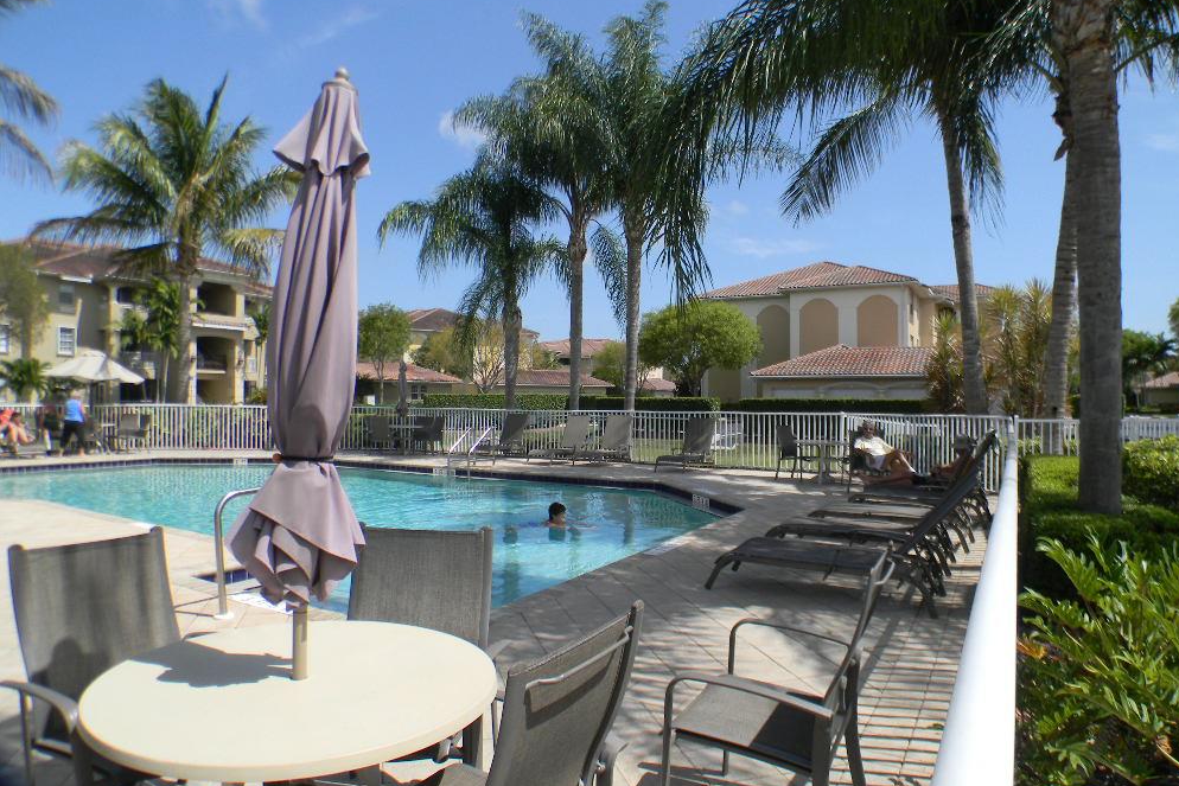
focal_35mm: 30
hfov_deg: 61.9
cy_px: 400
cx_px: 606
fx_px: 983
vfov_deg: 43.6
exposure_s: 1/267
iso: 80
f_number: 7
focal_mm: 5
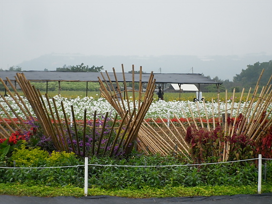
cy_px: 102
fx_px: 880
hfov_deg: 17.6
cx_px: 136
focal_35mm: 112
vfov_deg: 13.2
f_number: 6.2
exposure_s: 1/500
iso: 160
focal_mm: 20
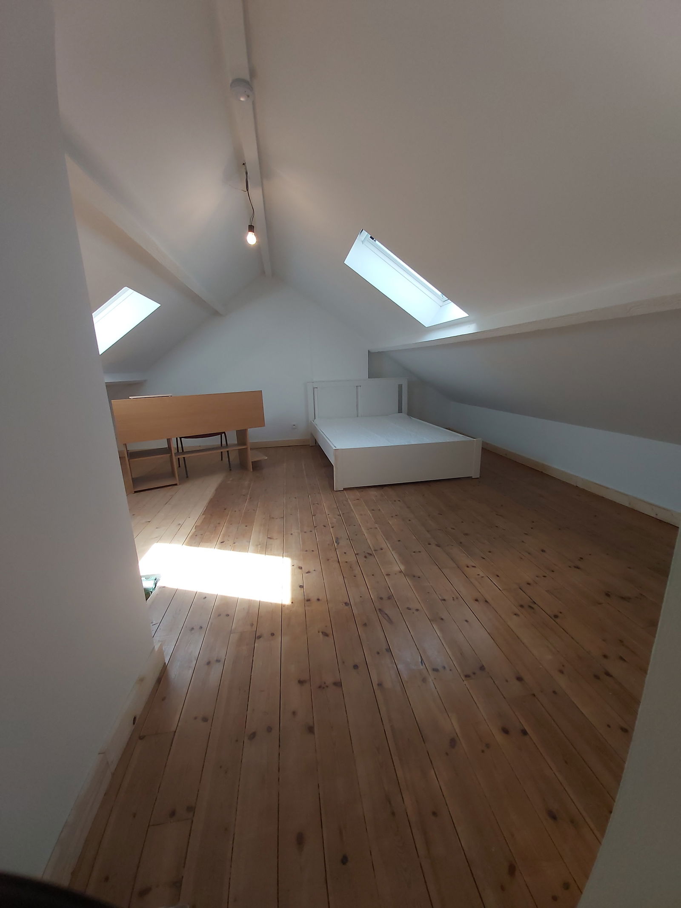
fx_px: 315
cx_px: 340
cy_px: 454
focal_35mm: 12
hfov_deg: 94.5
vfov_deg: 110.5
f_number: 2.2
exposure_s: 1/100
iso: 50
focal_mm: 1.42
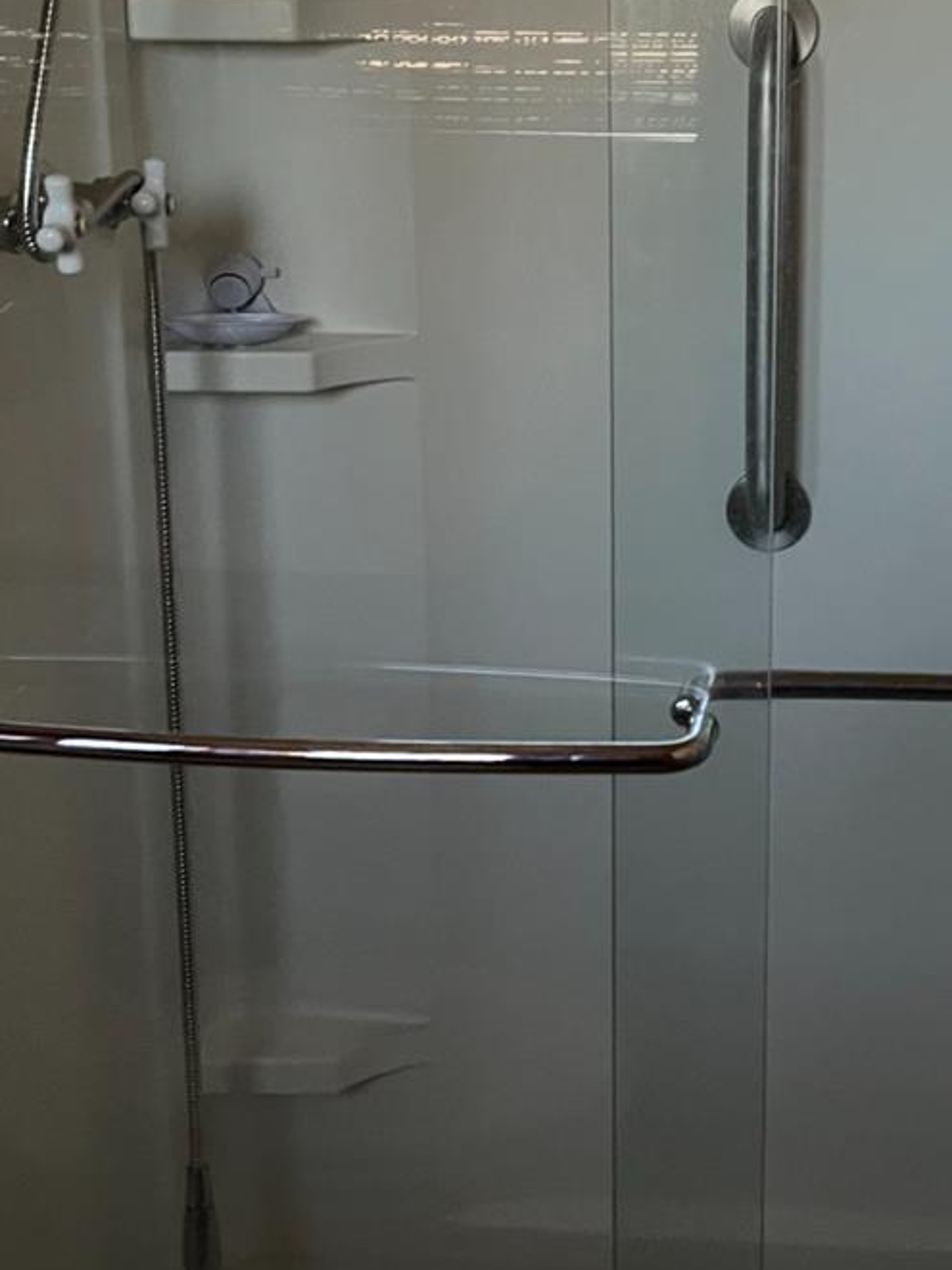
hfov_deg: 24.5
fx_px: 2163
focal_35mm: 59
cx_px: 726
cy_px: 509
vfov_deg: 32.6
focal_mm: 5.1
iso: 640
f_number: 1.6
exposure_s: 1/30
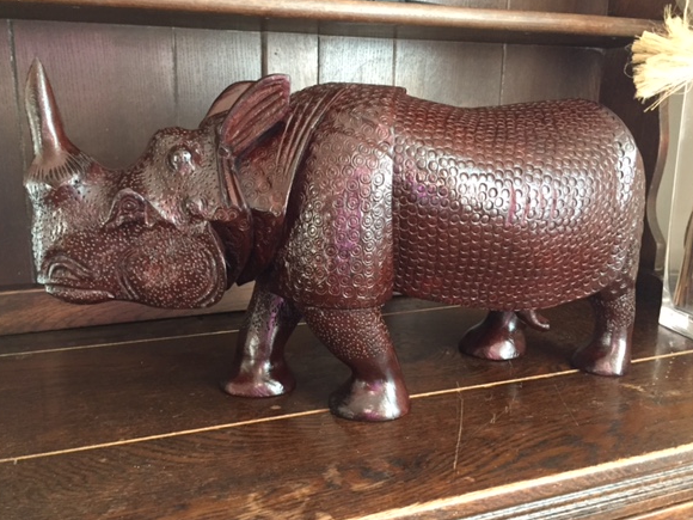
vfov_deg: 44.2
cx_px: 329
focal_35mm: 32
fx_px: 641
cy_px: 257
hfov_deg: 56.8
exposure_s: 1/20
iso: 250
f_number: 2.2
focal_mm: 4.15
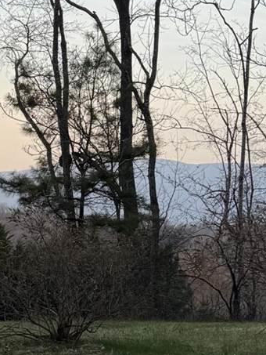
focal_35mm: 122
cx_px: -194
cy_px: 302
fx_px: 1249
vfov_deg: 16.0
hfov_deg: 11.4
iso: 80
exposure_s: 1/1075
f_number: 1.78
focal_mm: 6.76
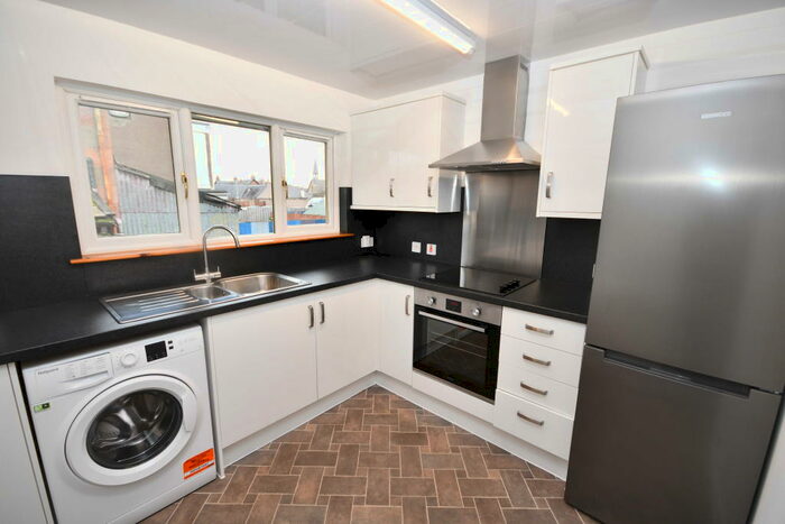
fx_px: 327
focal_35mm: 15
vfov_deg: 77.4
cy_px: 262
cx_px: 392
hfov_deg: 100.4
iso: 280
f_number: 4
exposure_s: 1/60
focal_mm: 10
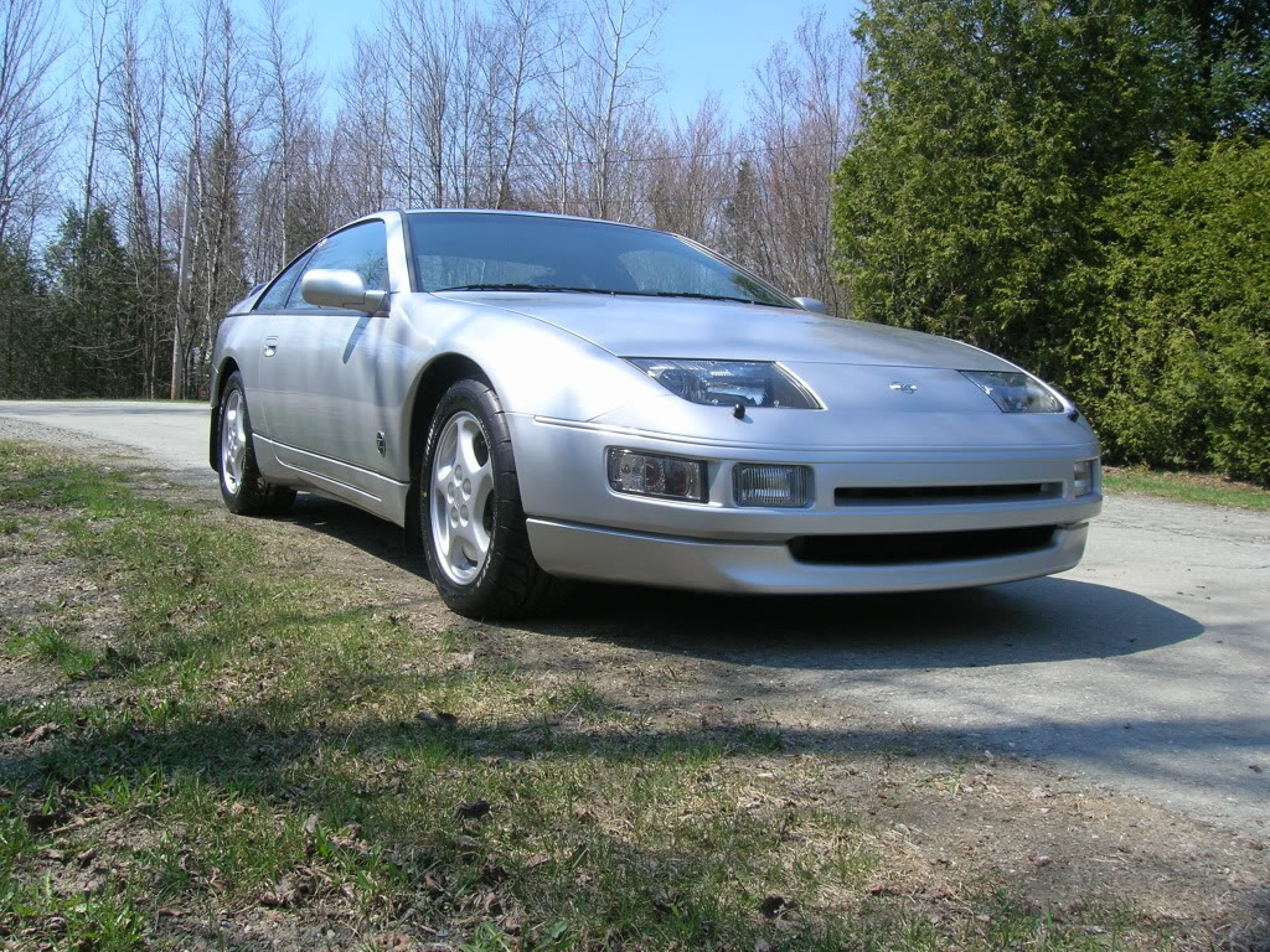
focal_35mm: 34
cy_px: 476
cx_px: 635
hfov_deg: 54.0
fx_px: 1247
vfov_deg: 41.8
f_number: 4.9
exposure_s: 1/272
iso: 50
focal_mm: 5.7
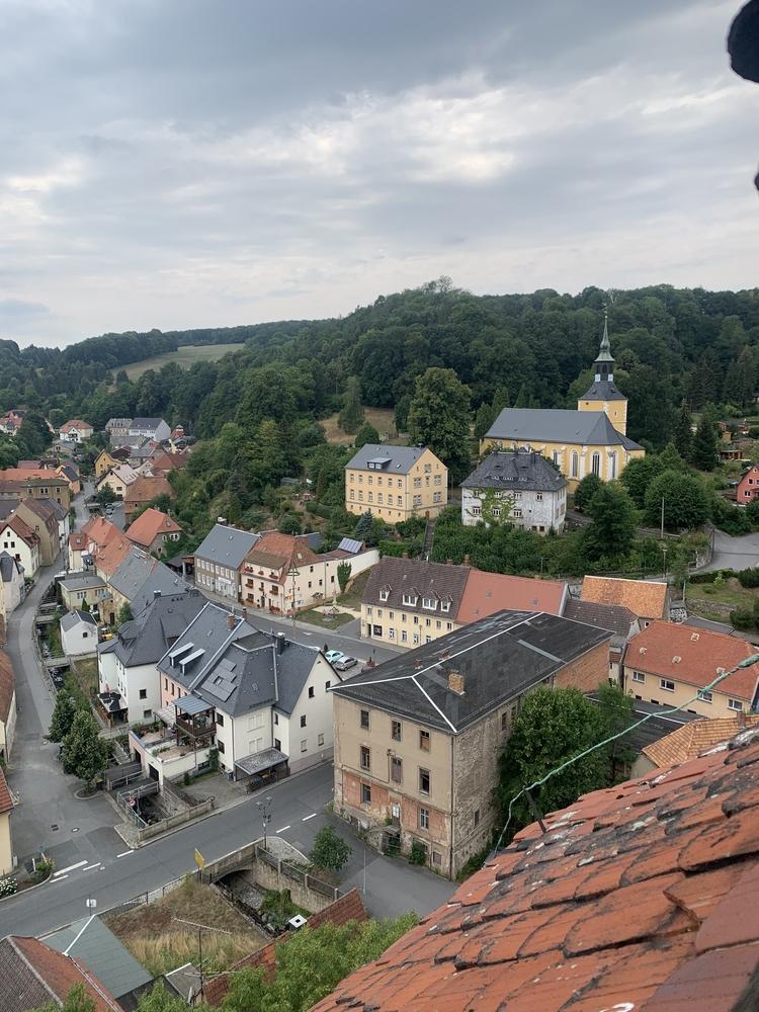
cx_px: 380
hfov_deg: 53.1
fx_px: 760
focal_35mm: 26
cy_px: 506
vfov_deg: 67.3
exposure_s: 1/1634
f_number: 1.8
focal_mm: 4.25
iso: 25
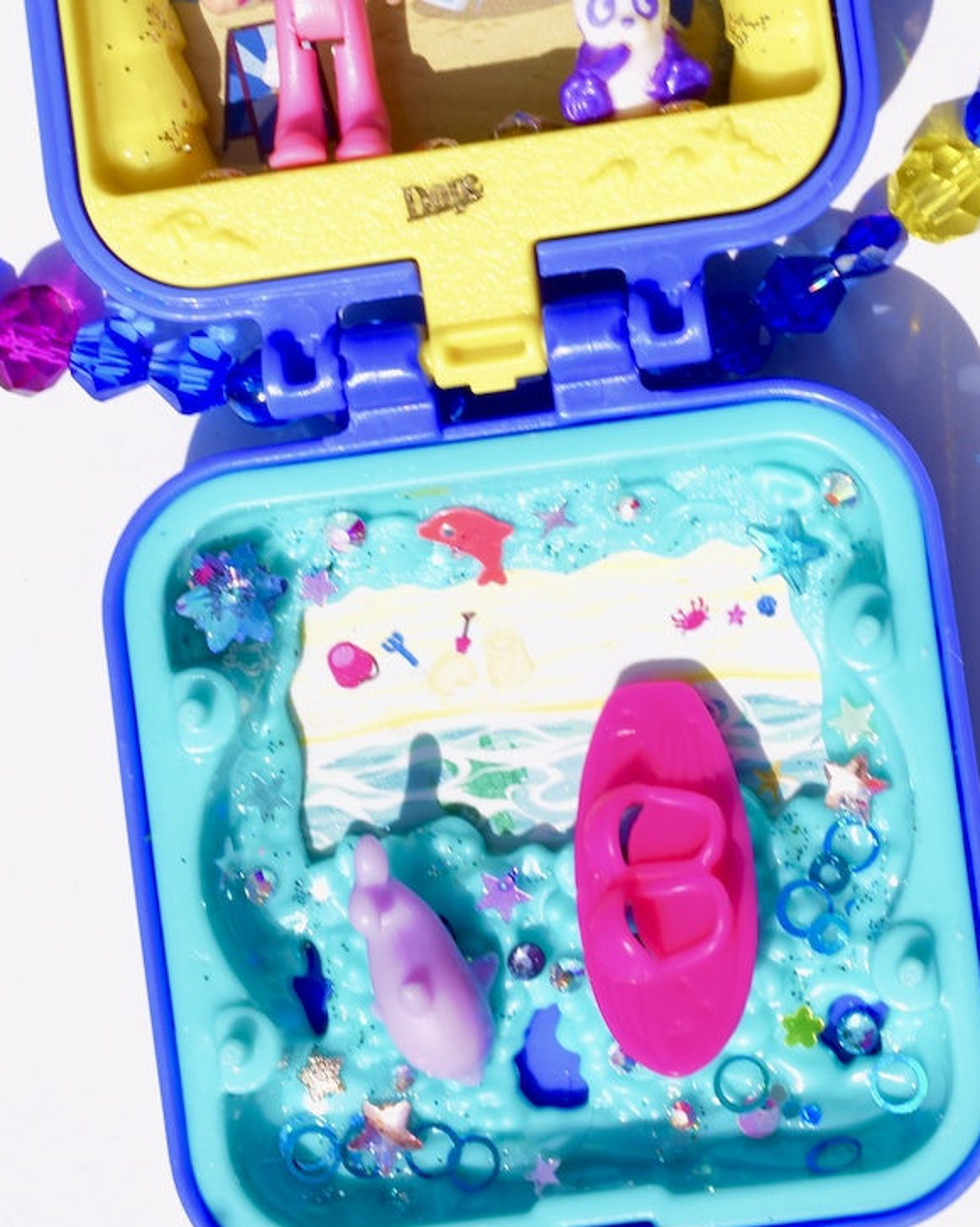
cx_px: 716
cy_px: 27
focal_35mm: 149
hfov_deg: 10.3
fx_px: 5407
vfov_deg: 12.8
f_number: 18
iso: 100
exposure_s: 1/80
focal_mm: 40
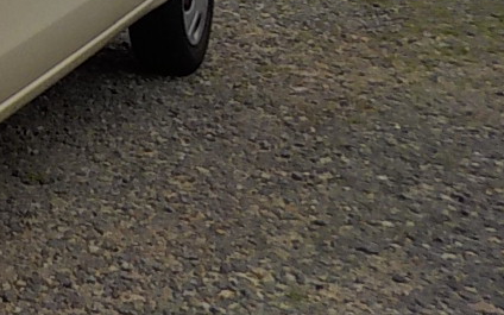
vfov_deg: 10.1
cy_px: -322
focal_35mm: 120
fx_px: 1648
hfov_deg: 15.9
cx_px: -266
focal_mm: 4.1
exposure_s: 1/1250
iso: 125
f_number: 3.3
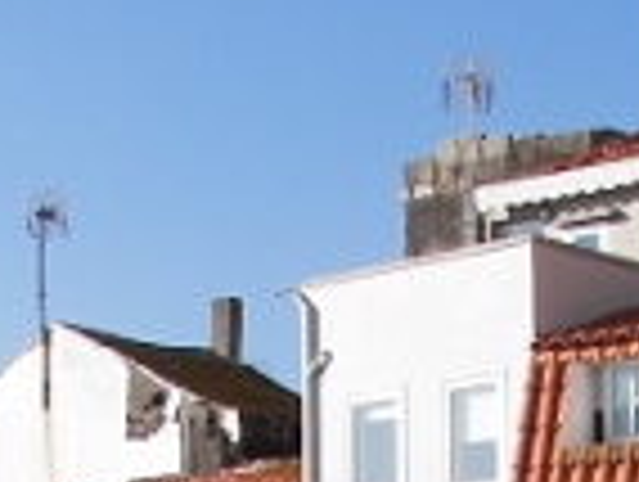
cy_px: 818
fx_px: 2570
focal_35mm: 139
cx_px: 207
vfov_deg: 10.2
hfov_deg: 14.1
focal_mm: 6
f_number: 4
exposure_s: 1/500
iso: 50
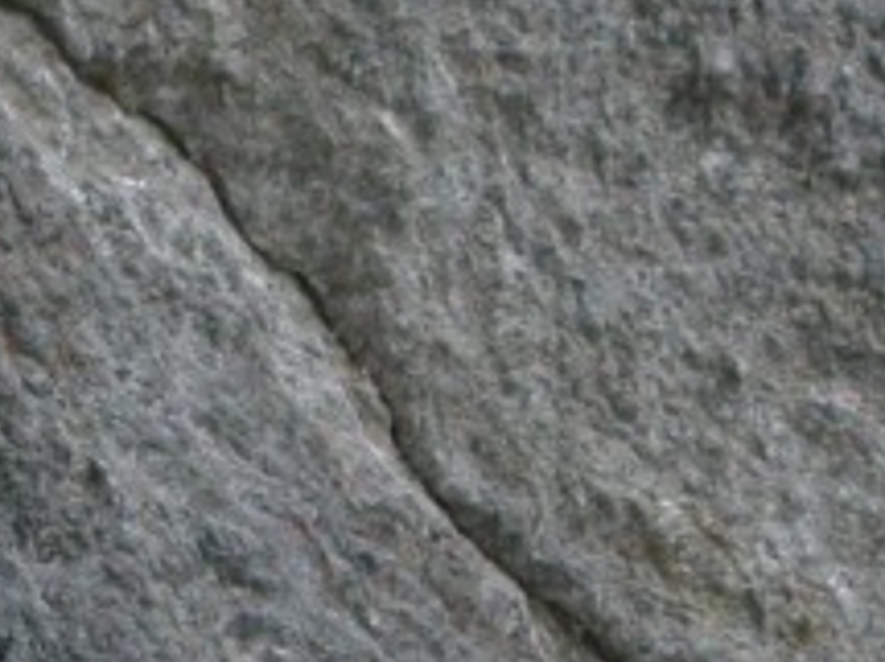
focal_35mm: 573
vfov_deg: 2.6
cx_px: -193
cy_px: 1147
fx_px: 14641
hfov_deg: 3.5
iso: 200
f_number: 5.1
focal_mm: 32
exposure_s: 1/60.3
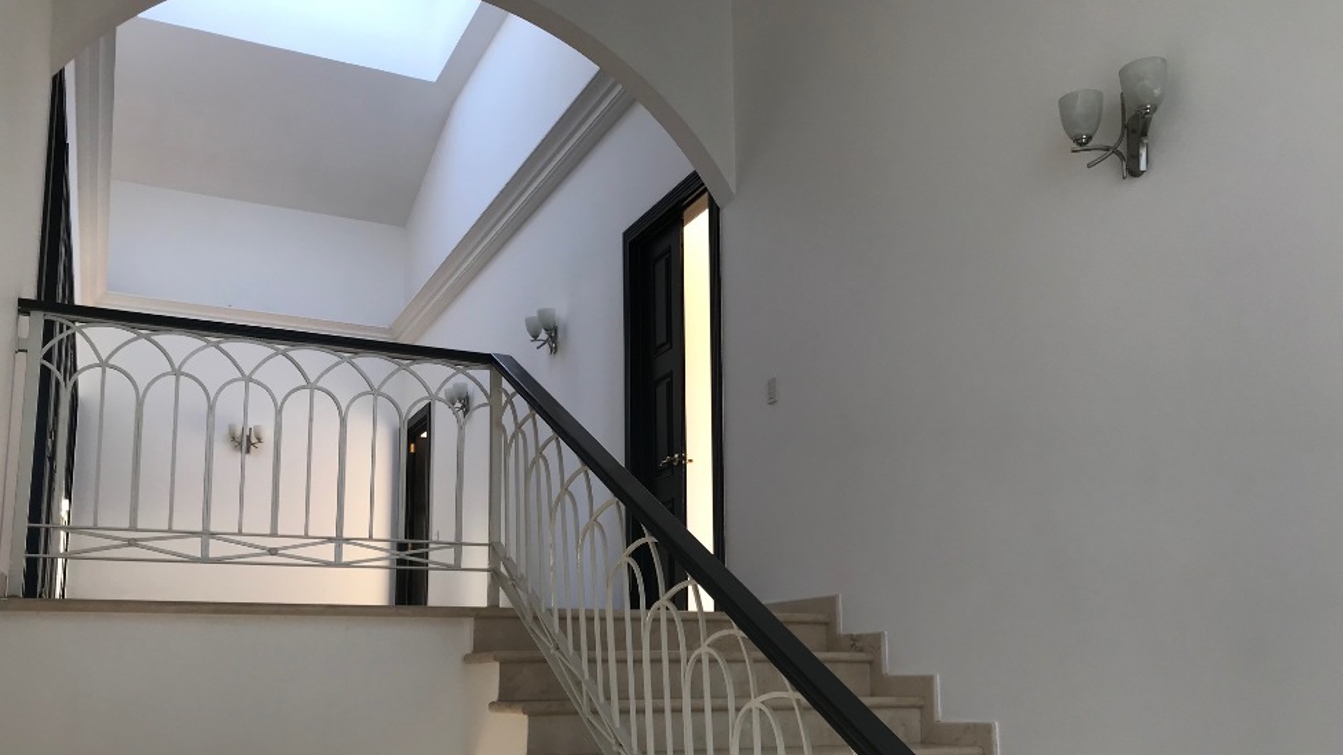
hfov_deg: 61.0
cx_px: 660
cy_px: 523
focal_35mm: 32
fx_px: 1140
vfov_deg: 36.2
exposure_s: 1/60
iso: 25
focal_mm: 3.99
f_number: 1.8
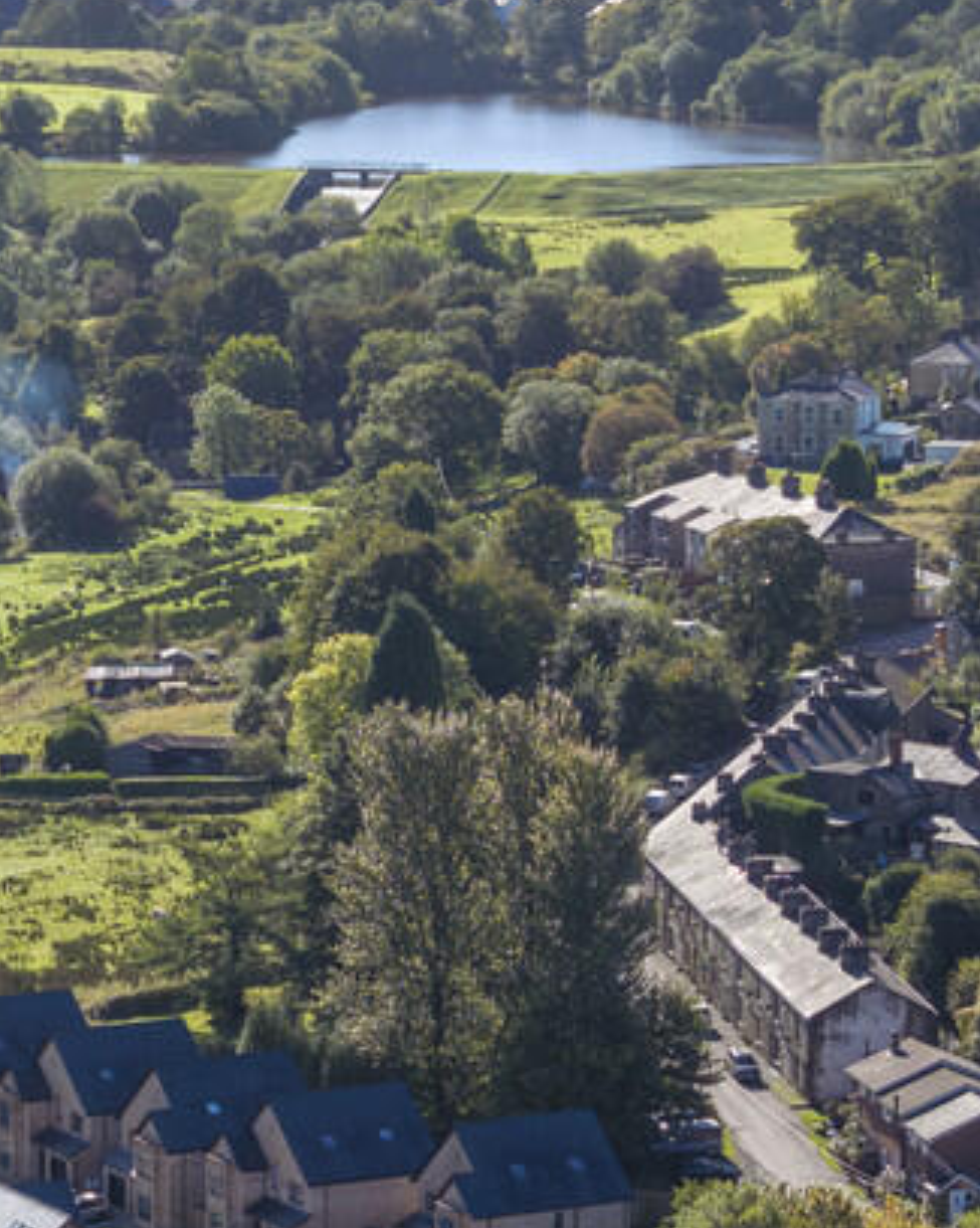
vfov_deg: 11.2
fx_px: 6243
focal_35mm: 172
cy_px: 513
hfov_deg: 9.0
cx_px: 259
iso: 210
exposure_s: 1/1250
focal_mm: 19.35
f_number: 2.8
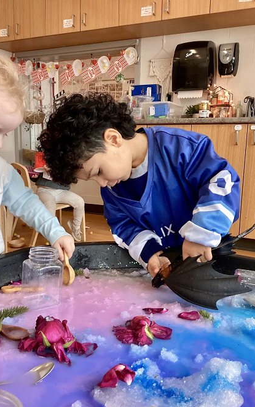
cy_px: 204
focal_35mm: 33
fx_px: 367
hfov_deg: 38.4
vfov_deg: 58.1
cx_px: 127
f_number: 2.4
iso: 250
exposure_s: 1/60
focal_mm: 3.3
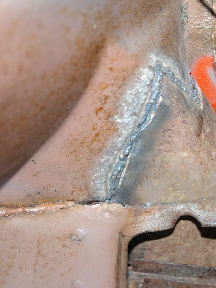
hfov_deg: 24.8
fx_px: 489
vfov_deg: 32.8
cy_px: 137
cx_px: 134
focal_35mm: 59
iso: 200
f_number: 4
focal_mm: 25
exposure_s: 1/45
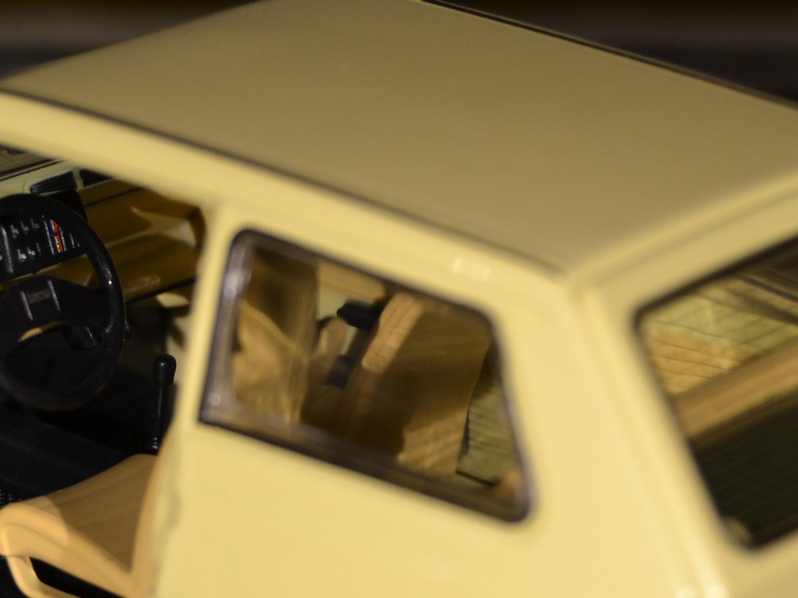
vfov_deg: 7.8
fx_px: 4360
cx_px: 273
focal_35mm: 189
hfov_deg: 10.4
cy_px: 469
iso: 400
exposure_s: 1/80
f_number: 5.6
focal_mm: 55
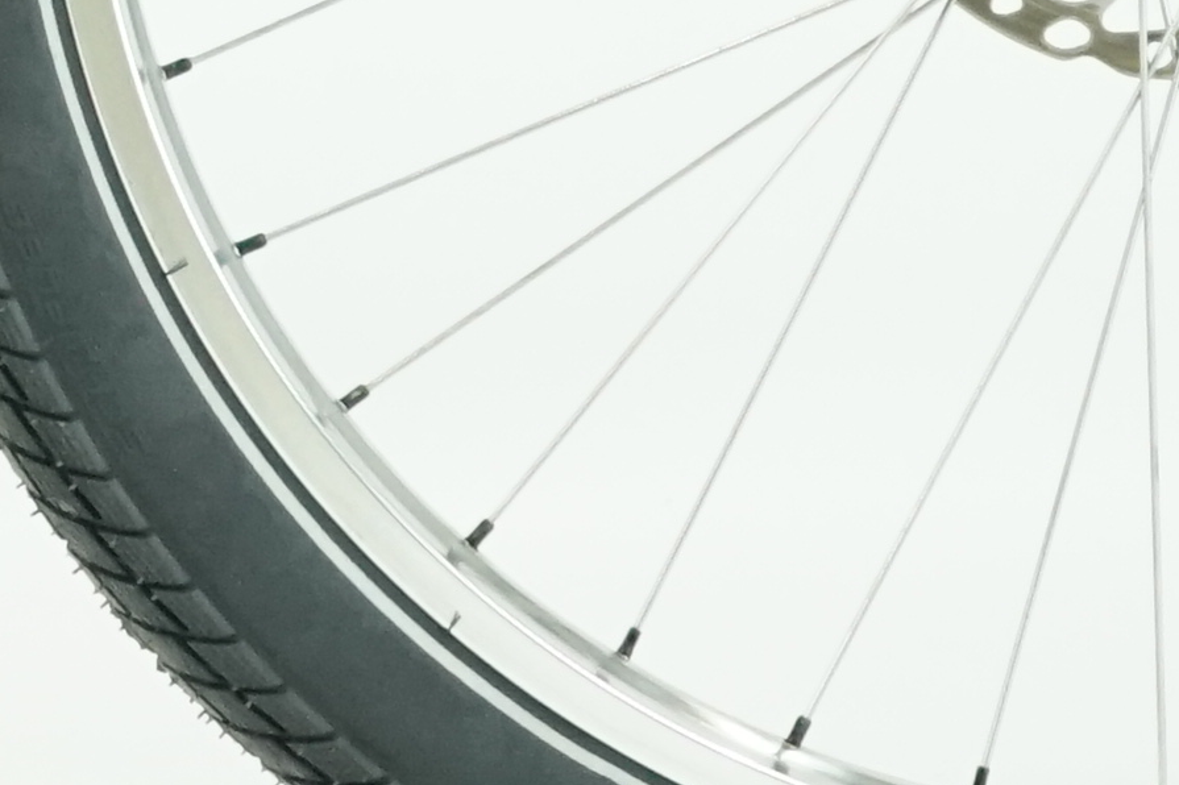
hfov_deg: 5.2
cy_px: -1325
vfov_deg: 3.5
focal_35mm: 389
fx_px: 12734
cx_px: -1307
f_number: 5.6
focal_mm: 58
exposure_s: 1/200
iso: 2500
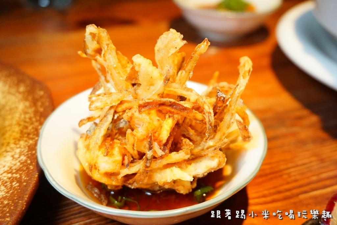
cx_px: 168
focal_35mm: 38
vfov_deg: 35.5
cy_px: 112
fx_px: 351
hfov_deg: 51.3
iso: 1250
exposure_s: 1/60
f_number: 4.5
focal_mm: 25
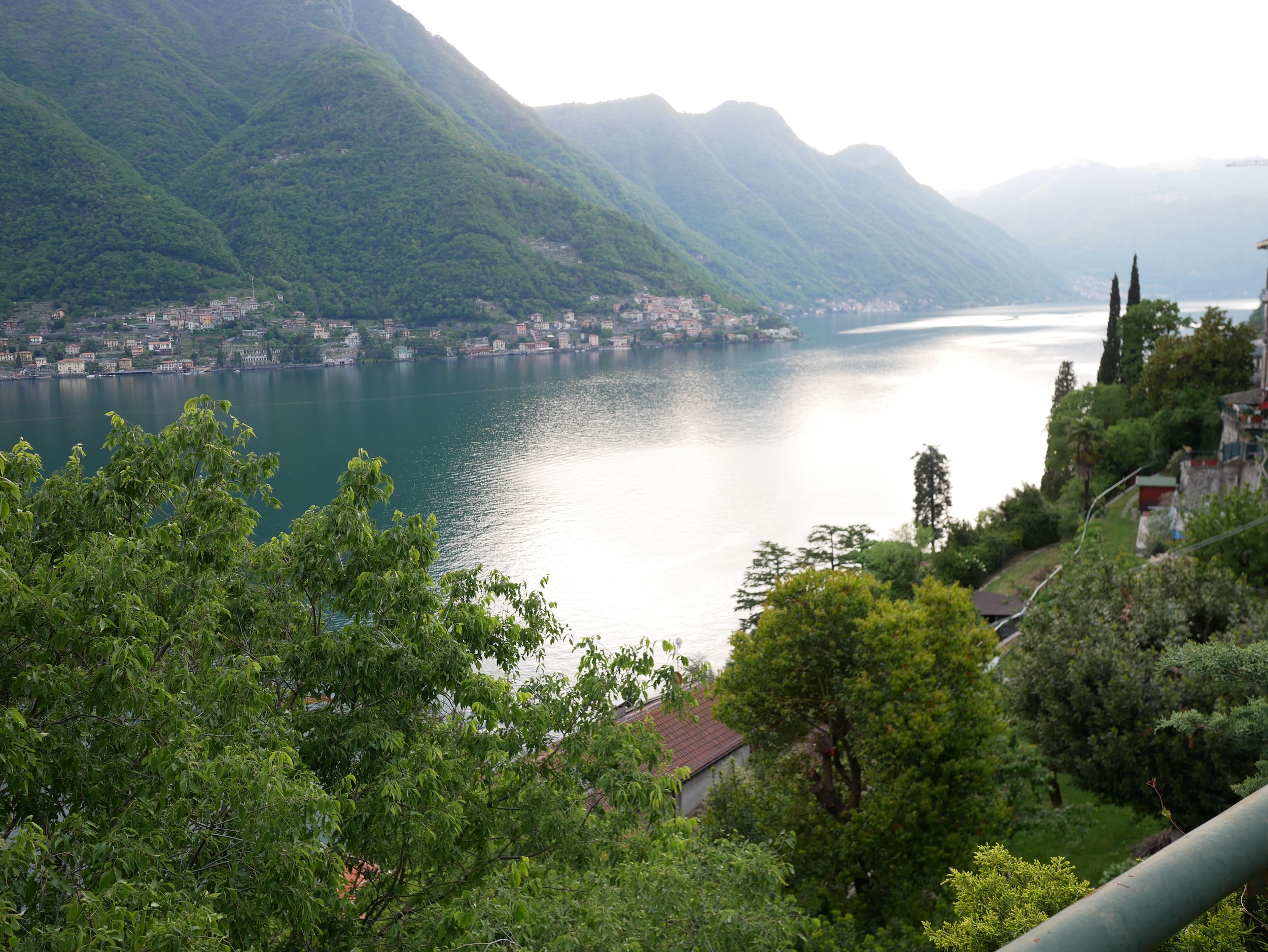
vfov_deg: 46.8
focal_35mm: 30
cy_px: 476
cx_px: 634
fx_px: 1099
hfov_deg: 59.9
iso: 200
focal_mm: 15
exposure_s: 1/50
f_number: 4
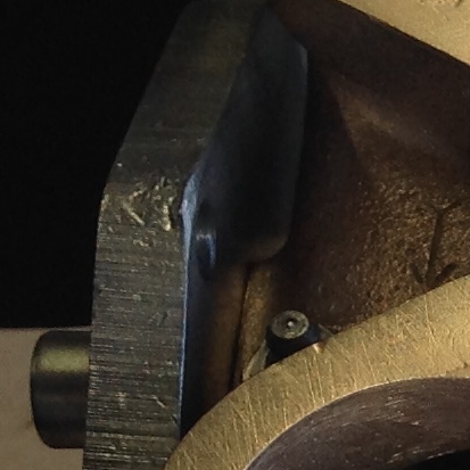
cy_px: 479
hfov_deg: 8.1
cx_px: 1252
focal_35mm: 194
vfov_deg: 9.0
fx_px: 2980
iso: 50
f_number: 2.4
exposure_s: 1/124
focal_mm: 4.28
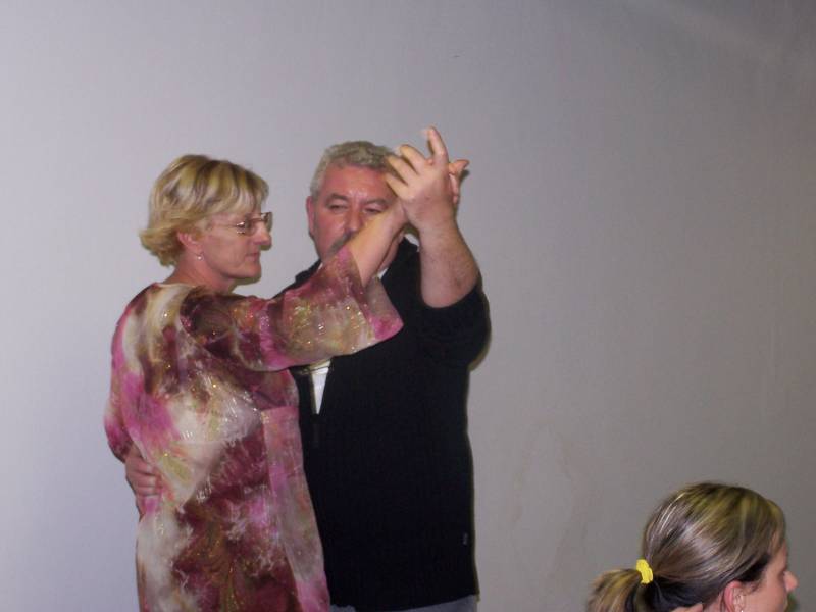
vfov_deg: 18.0
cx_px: 408
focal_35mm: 82
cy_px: 306
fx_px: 1933
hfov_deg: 23.8
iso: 140
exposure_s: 1/90
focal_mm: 13.7
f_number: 3.2
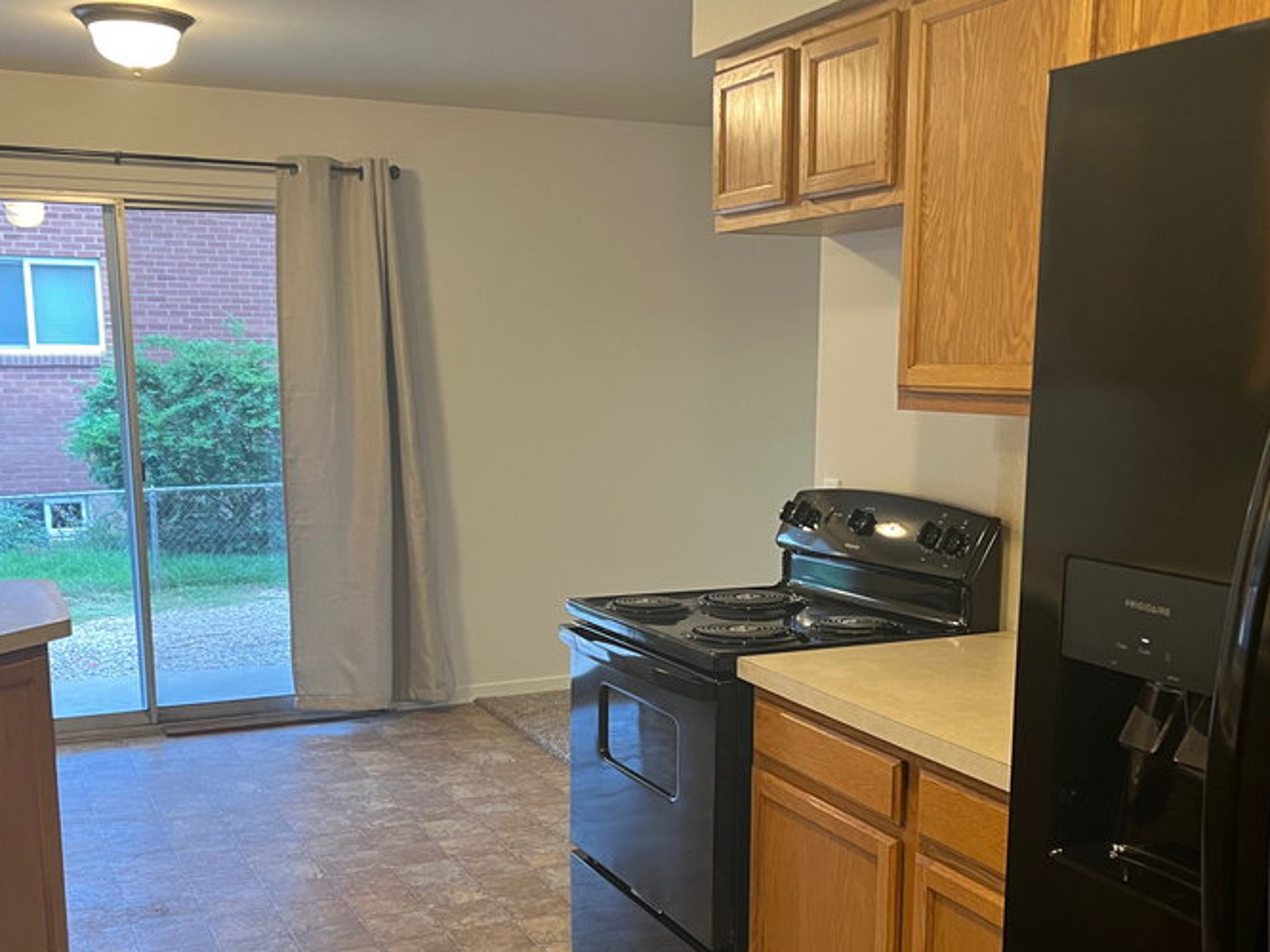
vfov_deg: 35.6
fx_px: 1467
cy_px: 639
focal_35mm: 40
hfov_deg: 46.8
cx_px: 646
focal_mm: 5.7
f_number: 1.5
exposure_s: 1/60
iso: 250
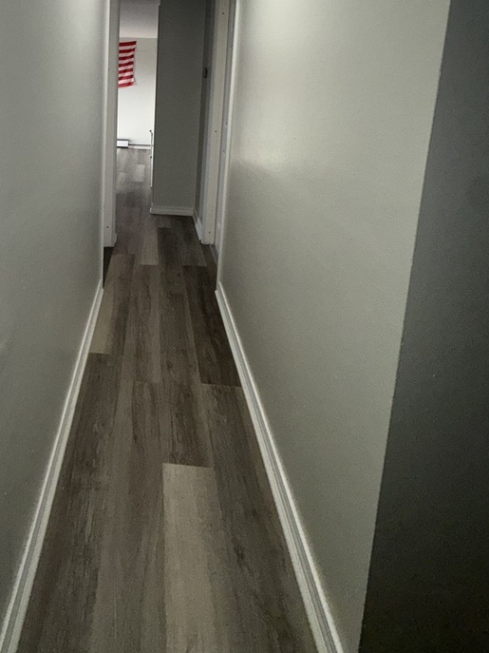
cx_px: 117
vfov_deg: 70.4
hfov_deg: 57.7
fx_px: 415
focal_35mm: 22
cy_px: 150
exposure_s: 1/122
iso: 80
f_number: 2.2
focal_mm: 2.22
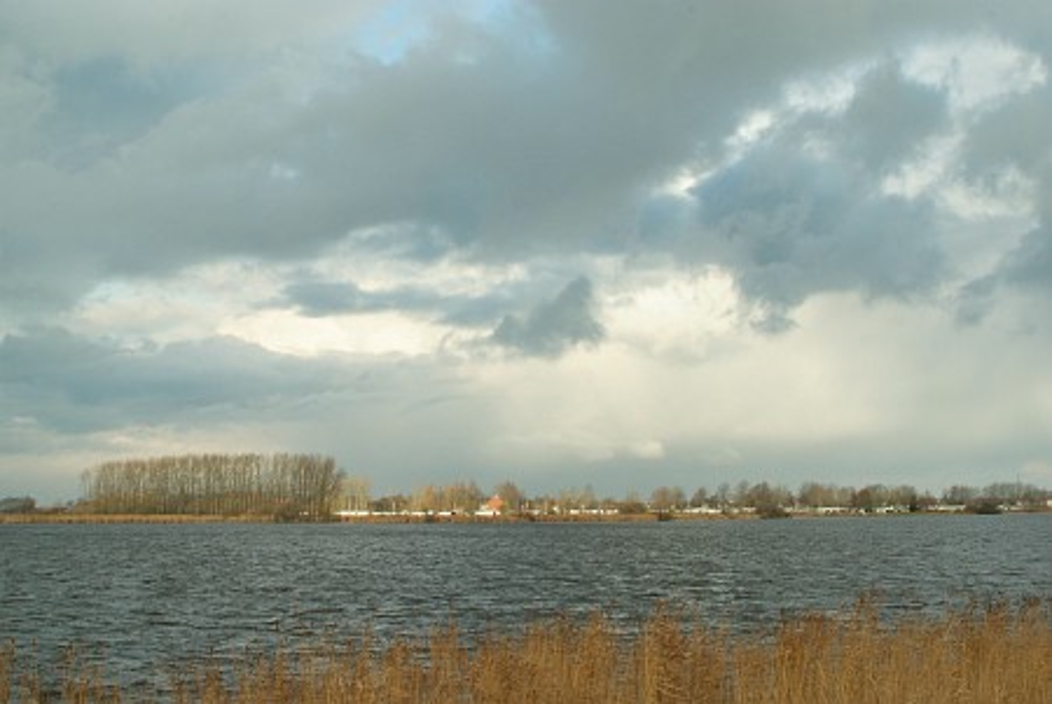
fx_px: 1550
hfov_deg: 37.5
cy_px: 352
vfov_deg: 25.6
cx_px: 526
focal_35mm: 53
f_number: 8
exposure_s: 1/500
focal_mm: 35
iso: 400
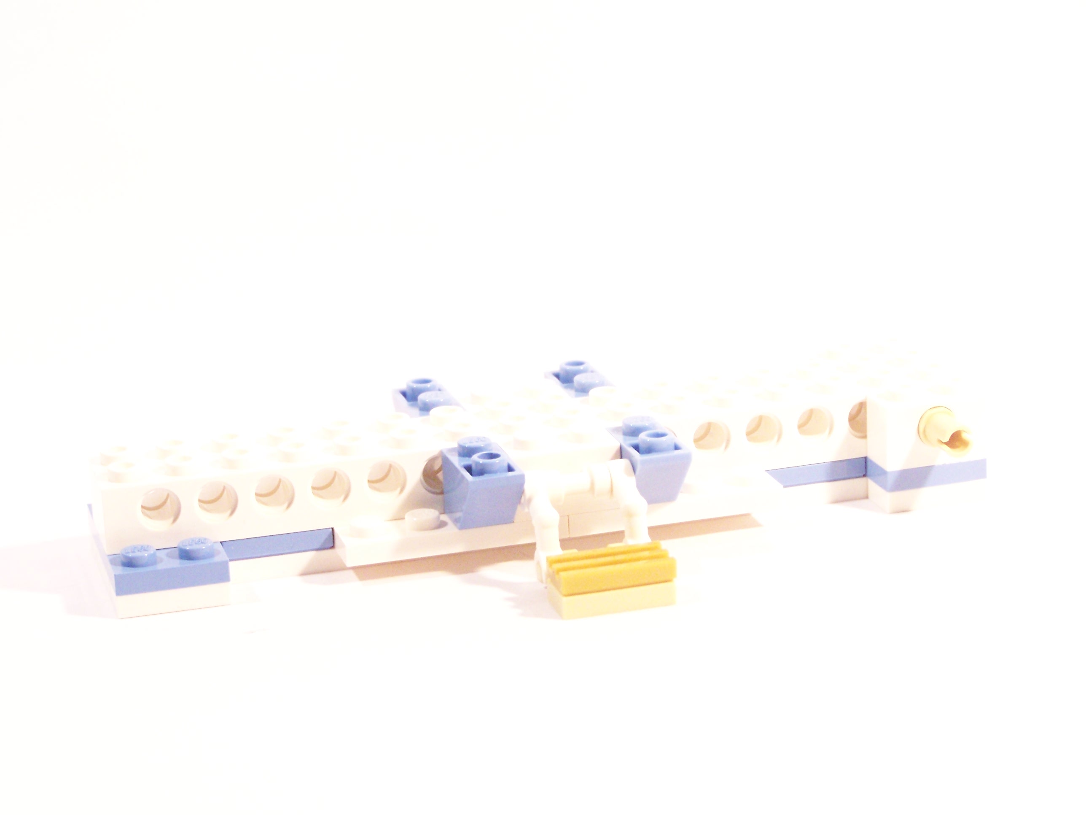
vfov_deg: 18.0
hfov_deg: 23.8
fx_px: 2573
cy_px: 408
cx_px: 543
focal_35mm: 82
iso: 400
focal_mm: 13.7
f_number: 3.6
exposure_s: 1/30
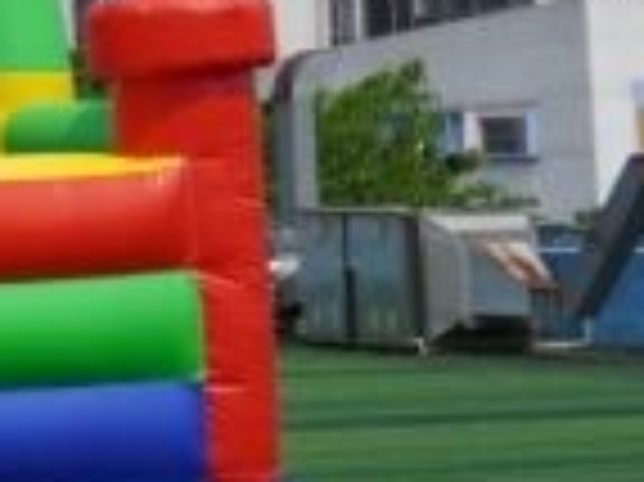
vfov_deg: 8.8
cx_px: -919
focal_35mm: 165
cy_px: -151
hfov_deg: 10.3
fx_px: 3067
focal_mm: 16
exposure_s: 1/320
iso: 100
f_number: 8
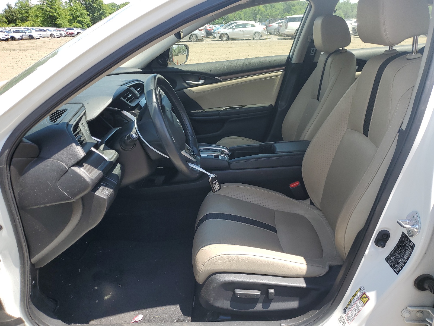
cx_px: 217
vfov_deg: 53.1
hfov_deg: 67.3
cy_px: 163
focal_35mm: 26
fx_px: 326
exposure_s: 1/1000
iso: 50
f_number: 1.5
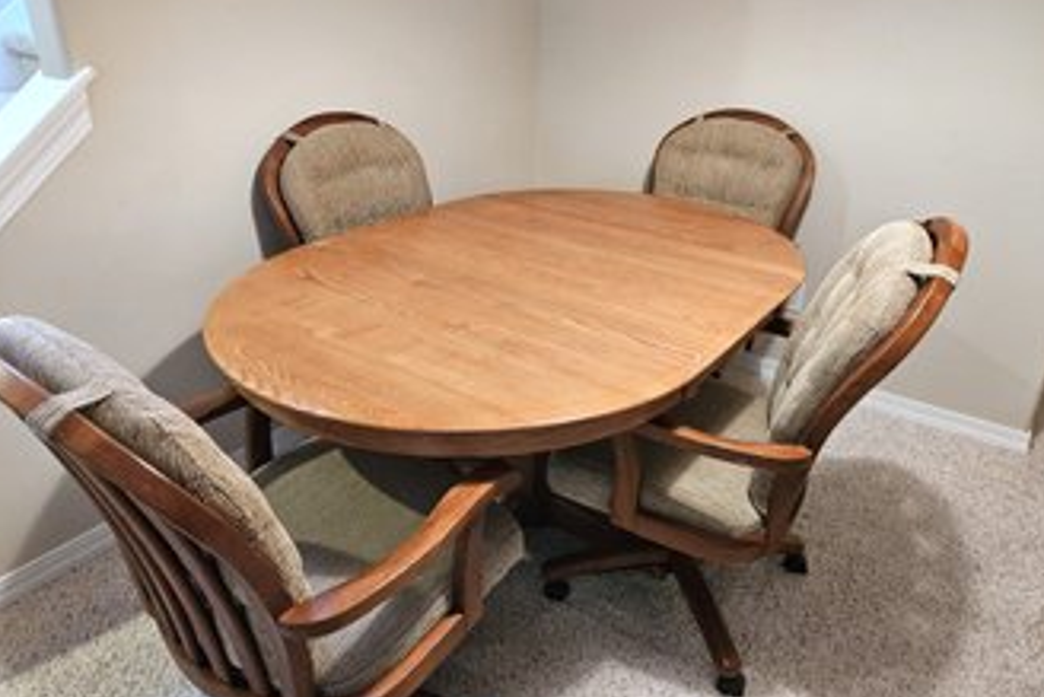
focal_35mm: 25
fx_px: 725
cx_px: 536
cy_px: 329
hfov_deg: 71.5
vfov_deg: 51.3
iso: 500
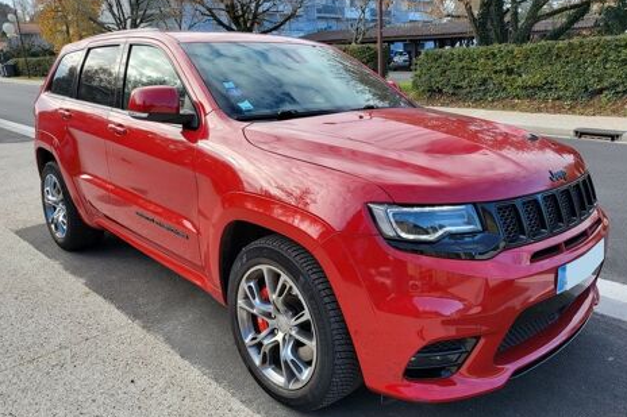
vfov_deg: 46.3
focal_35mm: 28
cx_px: 320
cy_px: 221
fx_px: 487
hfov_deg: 65.5
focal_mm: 4.25
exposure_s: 1/572
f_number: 1.8
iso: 50
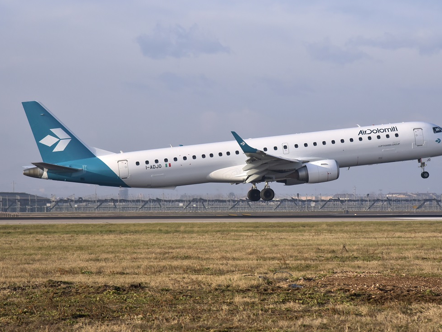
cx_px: 260
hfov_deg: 13.9
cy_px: 160
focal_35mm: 142
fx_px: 1814
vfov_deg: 10.5
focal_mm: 120
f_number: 9
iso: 800
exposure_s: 1/1600
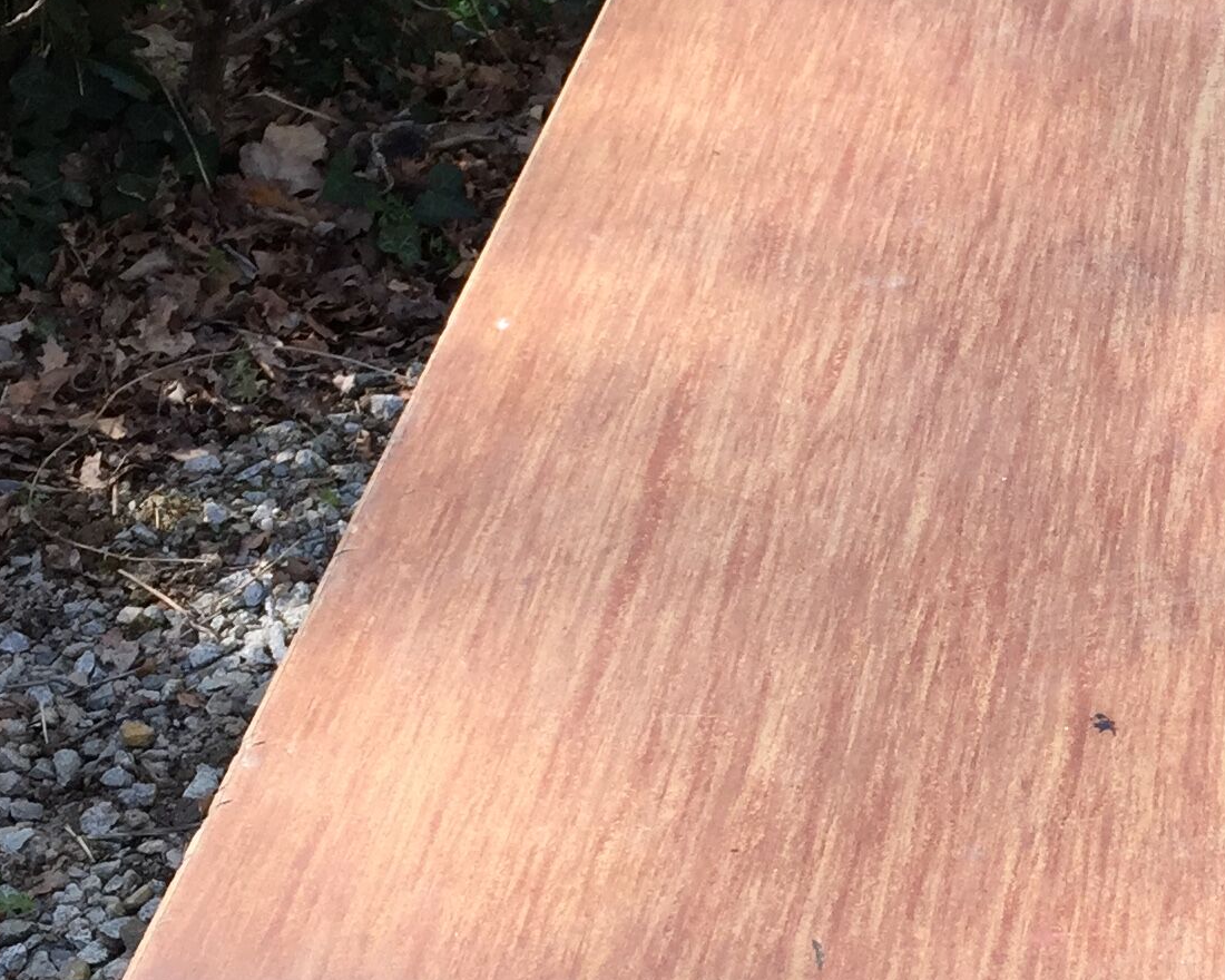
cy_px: 592
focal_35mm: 84
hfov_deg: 21.5
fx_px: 3045
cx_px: 1356
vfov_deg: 18.3
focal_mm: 4.15
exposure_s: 1/455
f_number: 2.2
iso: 32
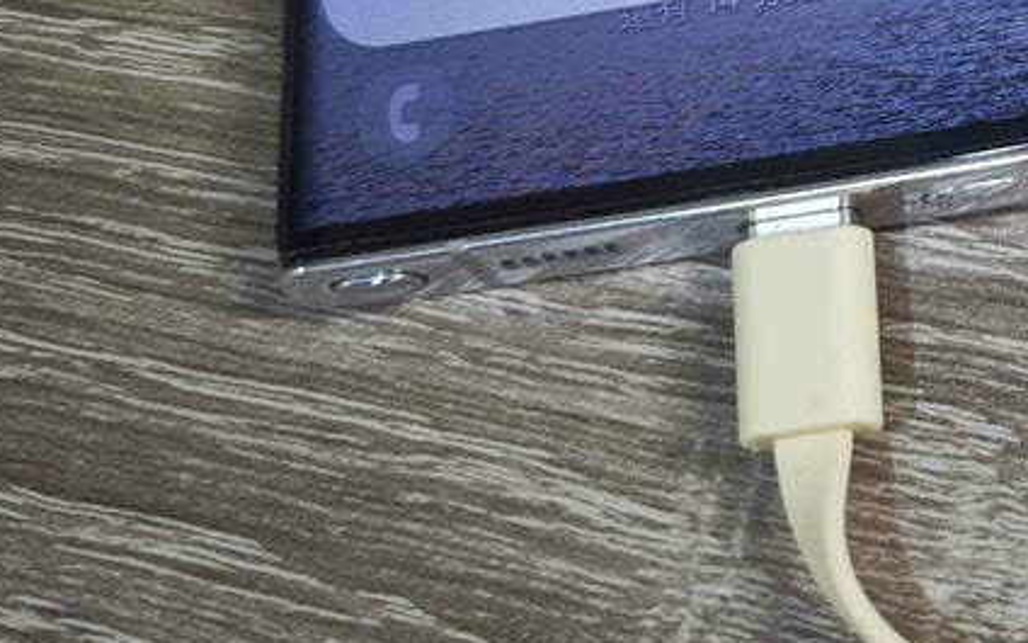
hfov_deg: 18.7
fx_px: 2942
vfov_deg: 11.7
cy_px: -427
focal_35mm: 105
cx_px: 1244
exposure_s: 1/60
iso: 303
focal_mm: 8.72
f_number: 2
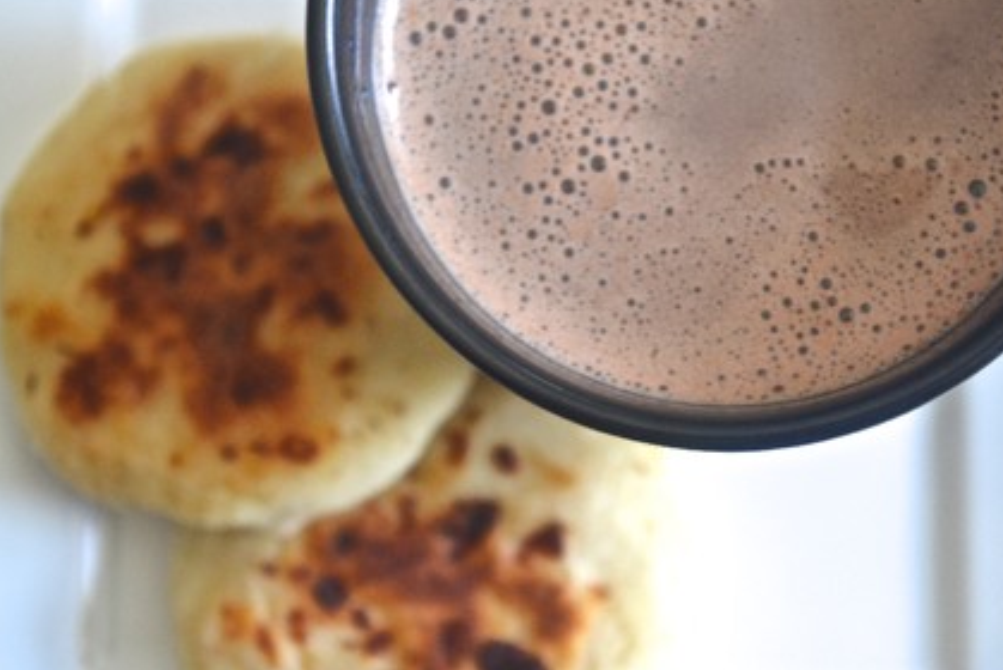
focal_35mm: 81
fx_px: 2247
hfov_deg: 25.1
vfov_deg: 17.0
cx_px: 555
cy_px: 306
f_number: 5.3
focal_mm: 45
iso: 560
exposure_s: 1/15
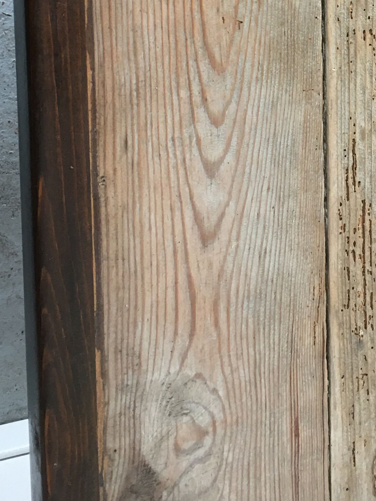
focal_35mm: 67
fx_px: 970
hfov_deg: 21.6
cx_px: 316
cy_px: 42
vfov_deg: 27.8
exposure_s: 1/17
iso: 32
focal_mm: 4.15
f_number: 2.2
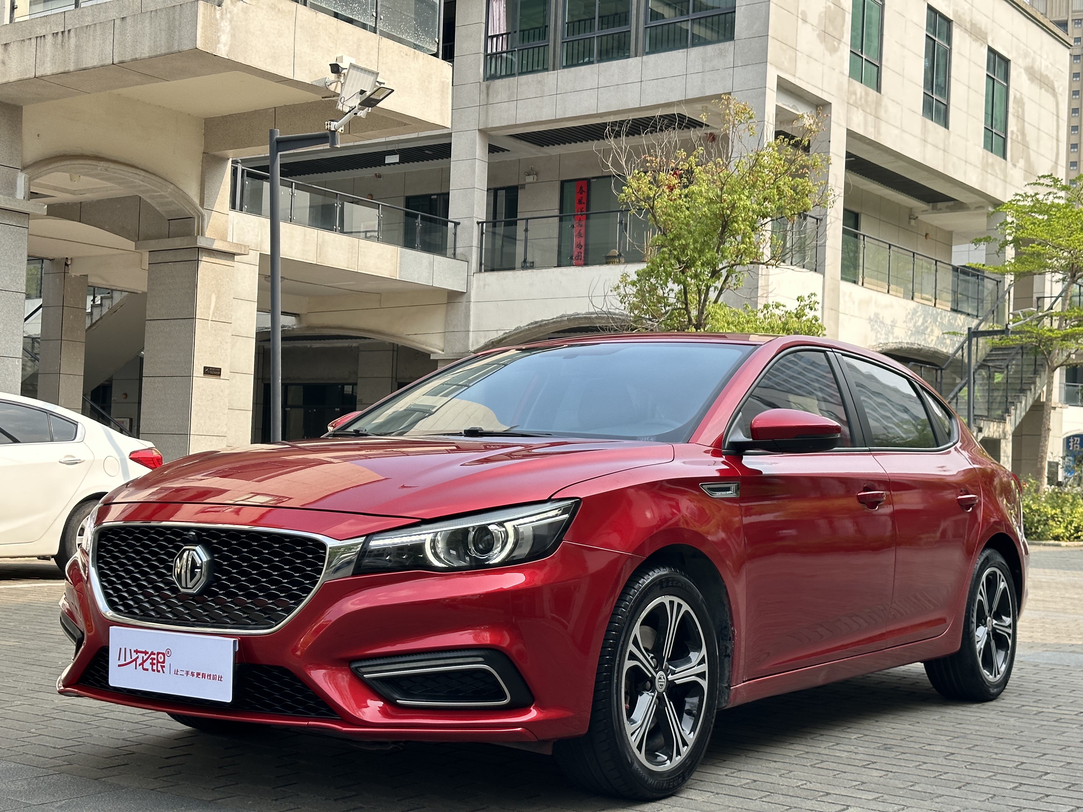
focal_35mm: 48
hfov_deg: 39.7
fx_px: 1502
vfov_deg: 30.3
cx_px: 542
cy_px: 406
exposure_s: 1/1062
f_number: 1.78
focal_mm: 6.86
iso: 64
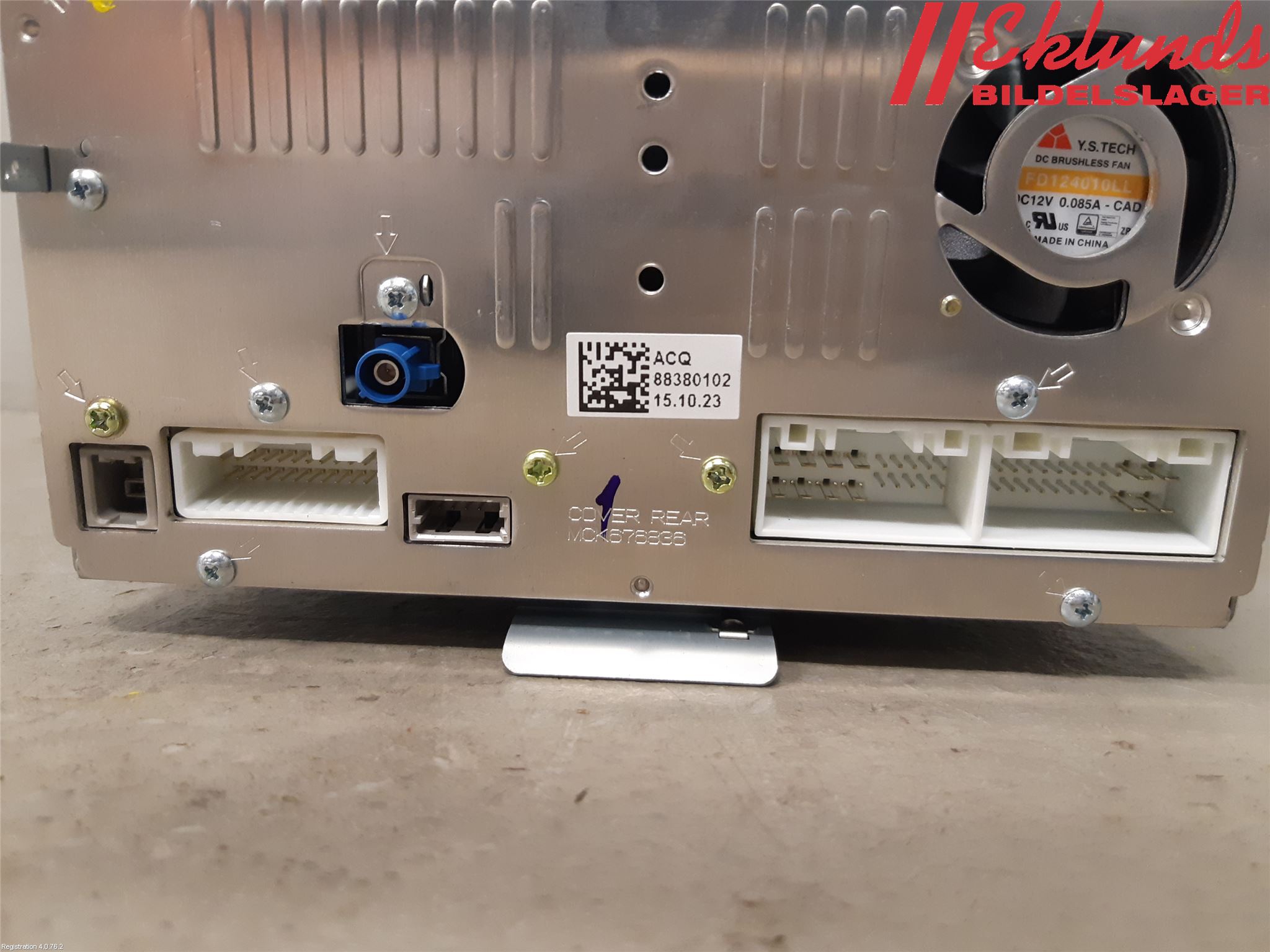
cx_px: 635
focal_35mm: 26
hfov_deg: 67.3
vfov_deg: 53.1
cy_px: 476
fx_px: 954
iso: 200
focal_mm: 3.93
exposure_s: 1/50
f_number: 1.7
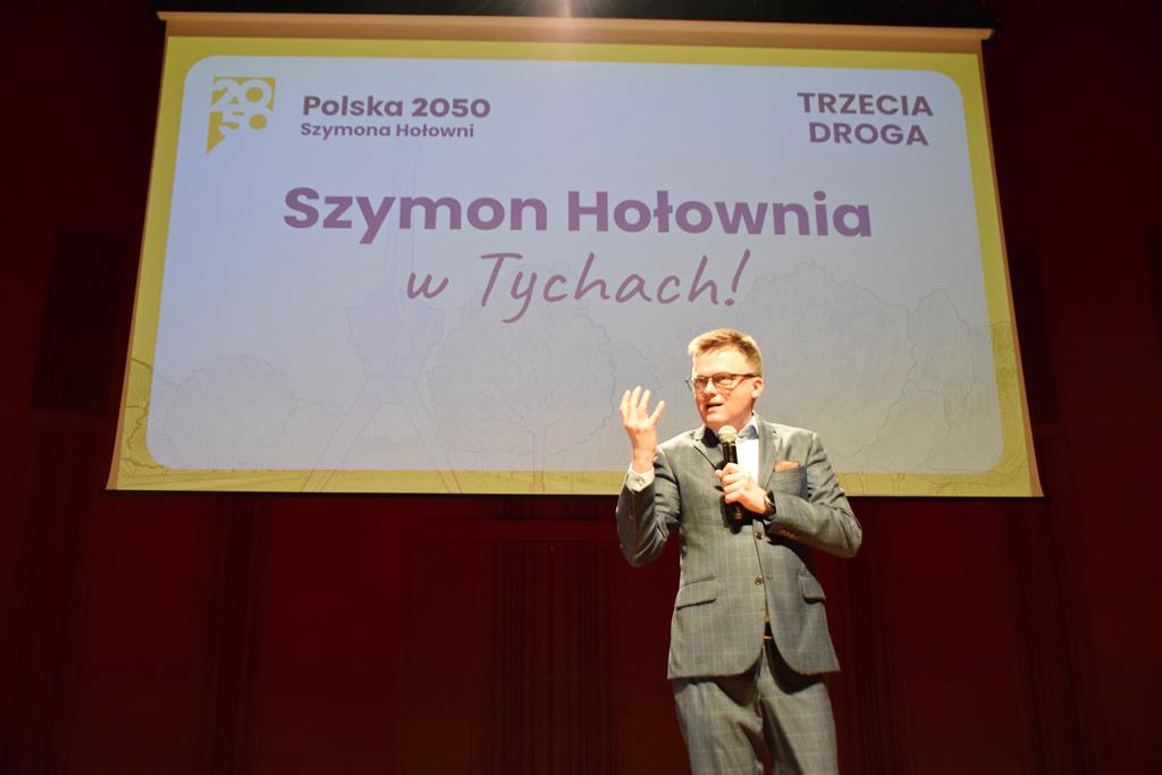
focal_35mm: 36
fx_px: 1162
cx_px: 581
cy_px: 388
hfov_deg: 53.1
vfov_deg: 36.9
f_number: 4
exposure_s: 1/60
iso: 2200
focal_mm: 24
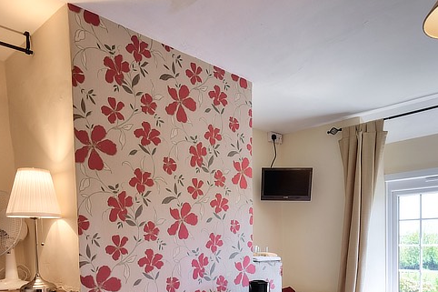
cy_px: 258
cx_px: 212
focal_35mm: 28
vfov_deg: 42.8
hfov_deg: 65.5
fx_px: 341
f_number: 8
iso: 320
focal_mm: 10
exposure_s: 1/30
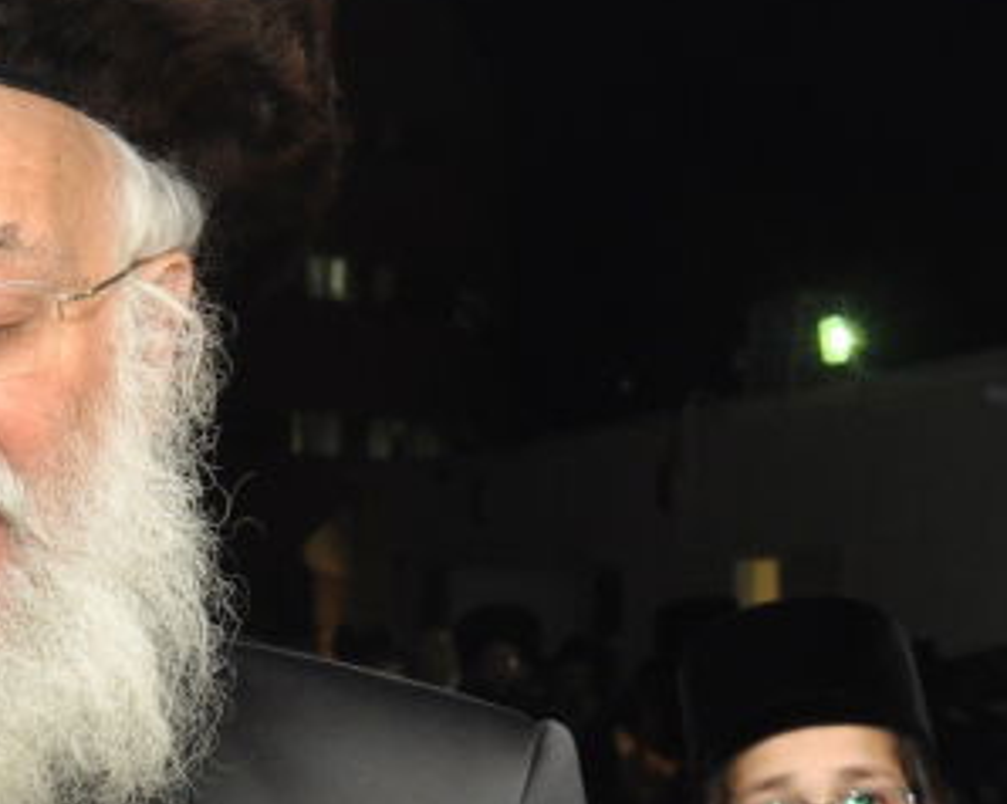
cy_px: 665
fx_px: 3026
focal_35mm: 102
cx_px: -20
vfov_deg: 15.0
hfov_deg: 18.4
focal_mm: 21
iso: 400
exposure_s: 1/80
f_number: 5.6
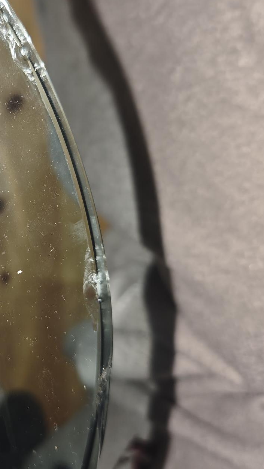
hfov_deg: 28.1
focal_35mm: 40
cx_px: 5
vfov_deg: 50.4
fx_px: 498
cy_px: 208
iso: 400
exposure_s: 1/60
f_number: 1.62
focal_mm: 6.55
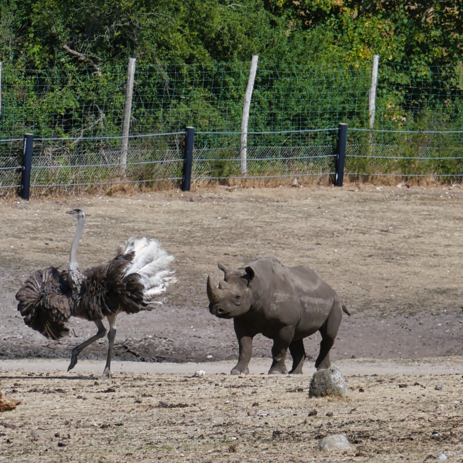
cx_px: 227
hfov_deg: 3.9
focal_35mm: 453
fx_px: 6855
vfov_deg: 3.9
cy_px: 229
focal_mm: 91
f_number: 7.1
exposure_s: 1/500
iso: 125
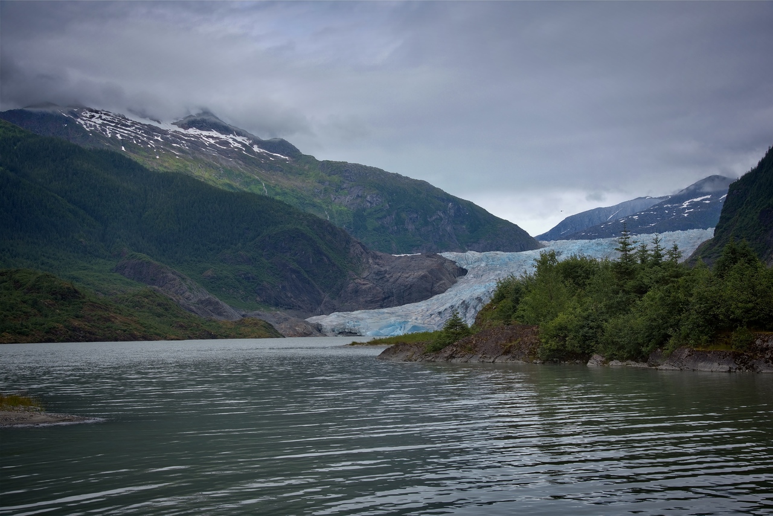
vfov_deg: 28.1
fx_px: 1031
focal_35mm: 48
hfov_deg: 41.1
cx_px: 386
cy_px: 258
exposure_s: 1/250
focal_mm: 48
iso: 100
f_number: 8
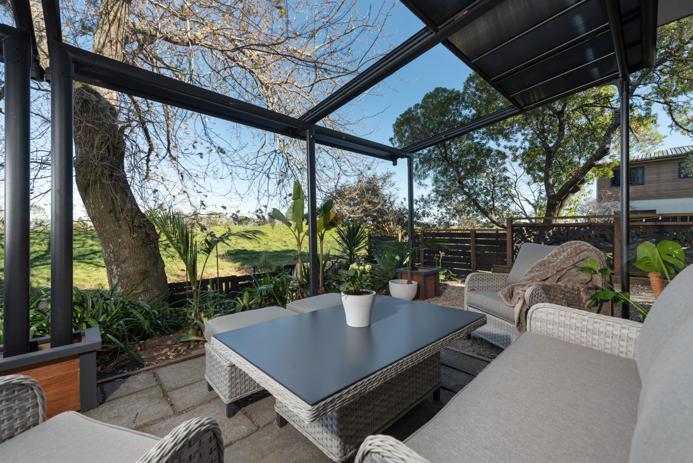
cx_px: 346
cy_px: 232
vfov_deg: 77.4
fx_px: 289
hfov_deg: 100.4
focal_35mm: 15
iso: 125
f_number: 8
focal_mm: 15
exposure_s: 1/25
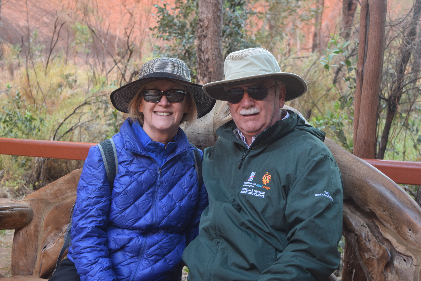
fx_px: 702
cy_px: 140
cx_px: 210
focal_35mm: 60
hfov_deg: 33.4
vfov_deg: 22.6
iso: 560
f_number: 5
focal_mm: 40
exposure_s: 1/60
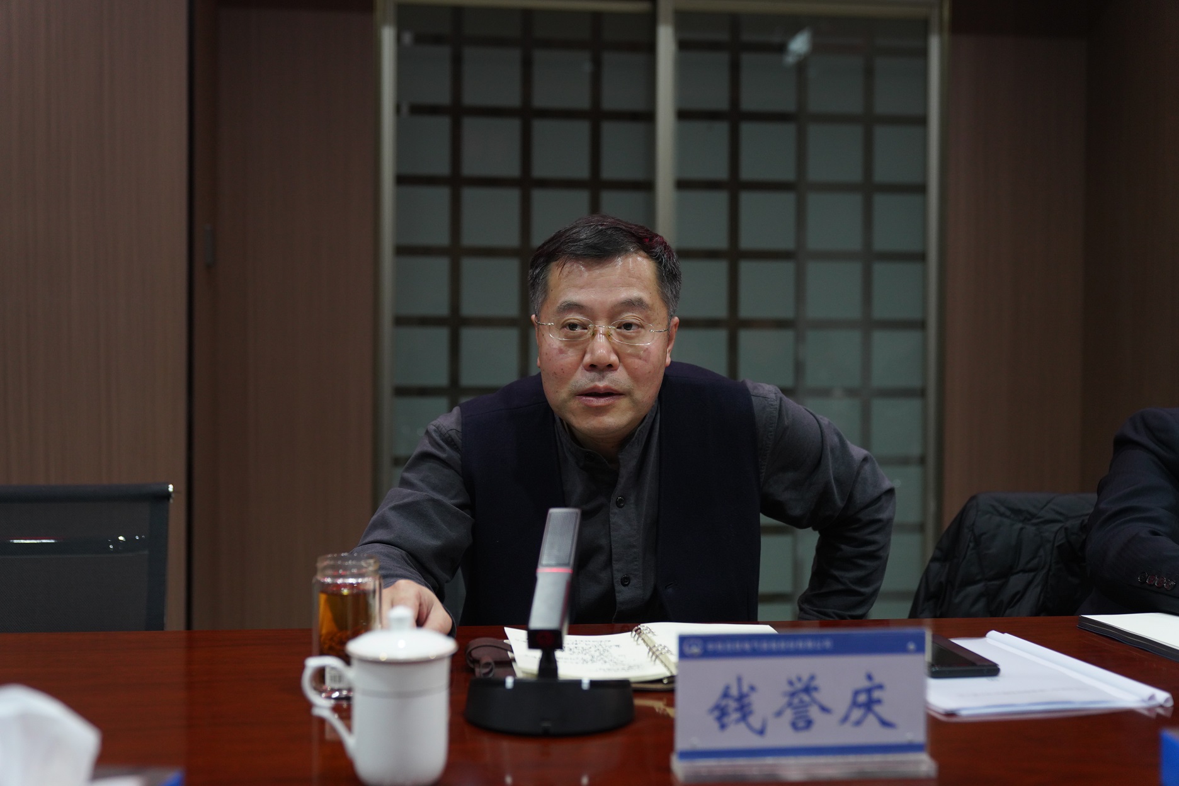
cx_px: 590
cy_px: 393
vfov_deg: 29.2
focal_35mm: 46
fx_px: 1506
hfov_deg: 42.7
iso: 1600
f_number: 2.8
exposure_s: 1/160
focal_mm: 46
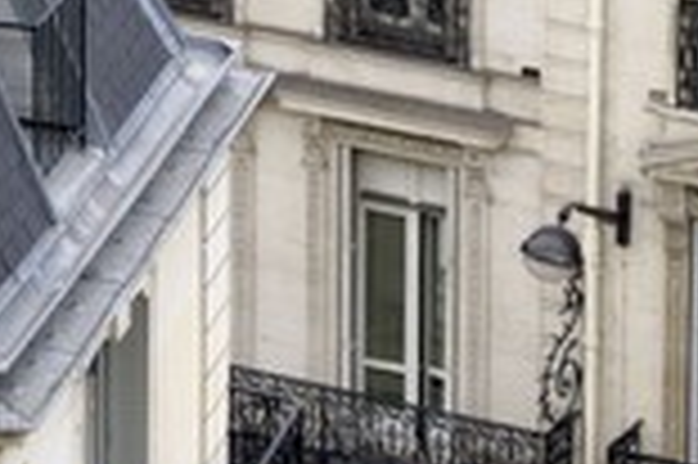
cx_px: 126
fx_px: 8135
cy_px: 9
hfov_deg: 4.9
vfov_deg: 3.3
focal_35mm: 420
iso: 200
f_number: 6.3
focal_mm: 155
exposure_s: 1/200
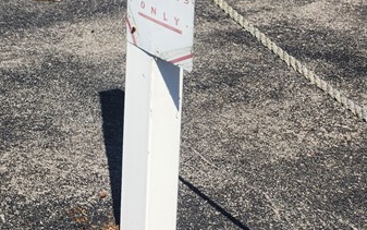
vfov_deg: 15.9
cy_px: -137
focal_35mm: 74
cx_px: -168
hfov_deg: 23.1
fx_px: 741
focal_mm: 5.4
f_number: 1.8
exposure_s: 1/1983
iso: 20
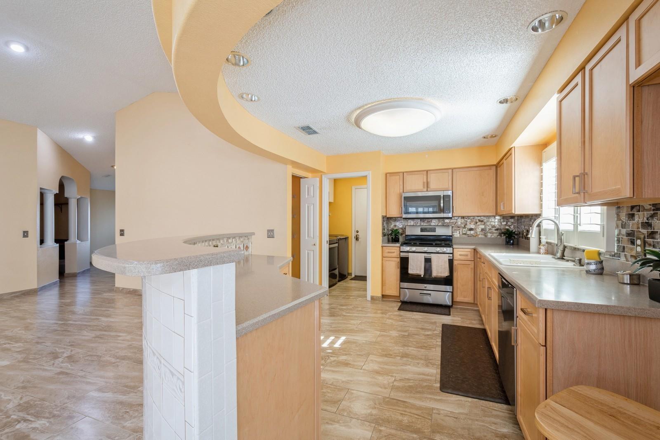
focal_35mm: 15
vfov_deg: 77.3
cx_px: 330
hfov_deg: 100.4
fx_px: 275
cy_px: 220
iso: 200
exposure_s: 1/10
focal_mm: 10
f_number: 8
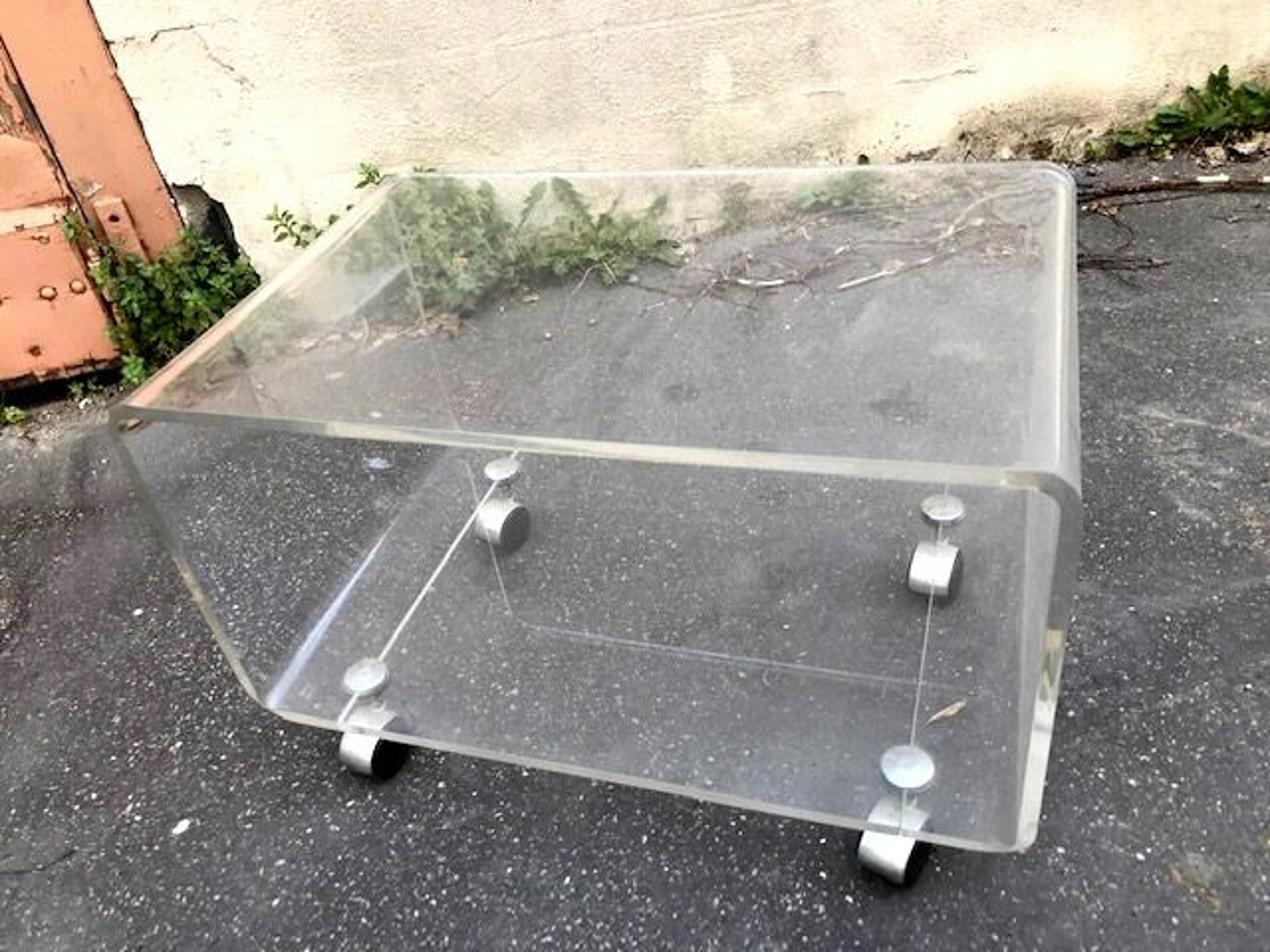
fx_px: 1027
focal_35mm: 28
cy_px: 476
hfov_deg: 63.4
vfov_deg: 49.7
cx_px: 635
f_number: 1.8
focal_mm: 3.99
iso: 20
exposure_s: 1/255
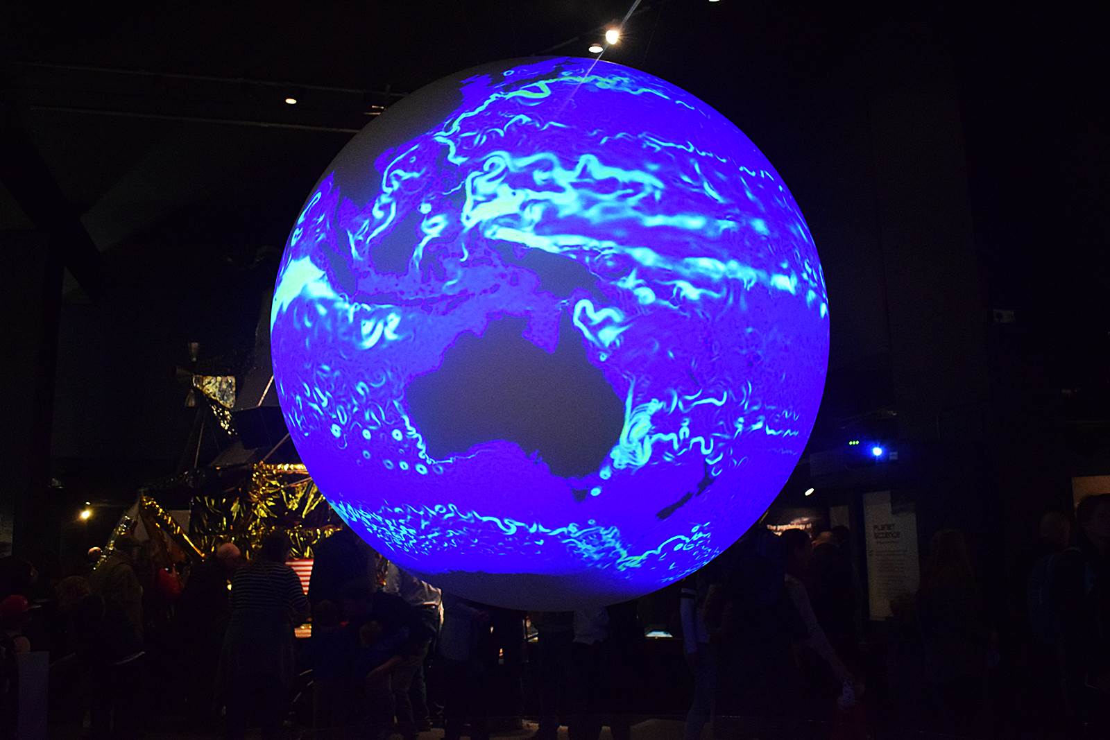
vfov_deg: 41.7
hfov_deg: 59.5
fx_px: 971
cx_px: 555
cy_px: 370
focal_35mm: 32
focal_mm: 21
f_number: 3.8
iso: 6400
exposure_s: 1/60
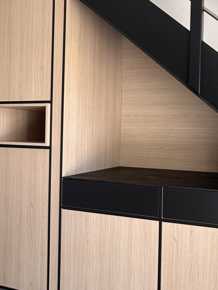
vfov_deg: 53.9
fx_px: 285
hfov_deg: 40.4
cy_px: 137
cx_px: 169
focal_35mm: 34
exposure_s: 1/99
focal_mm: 2.22
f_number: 2.2
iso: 64
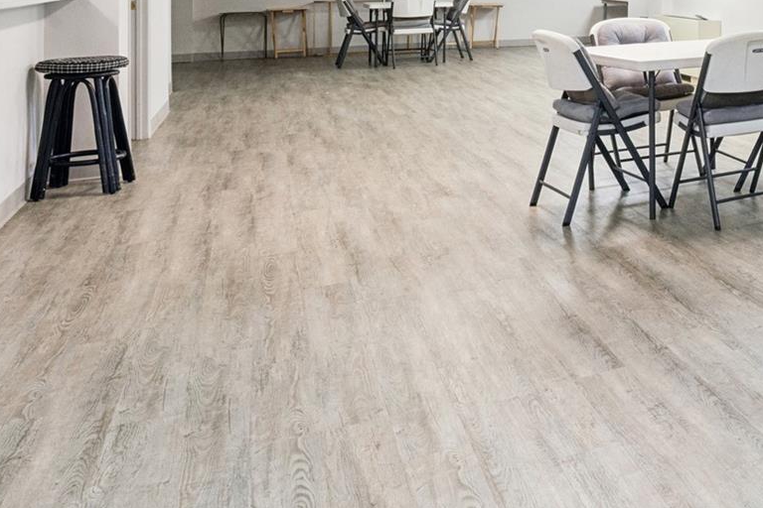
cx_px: 846
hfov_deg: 39.3
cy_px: 4
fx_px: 848
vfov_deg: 31.0
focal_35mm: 40
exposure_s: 1/5
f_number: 14
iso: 640
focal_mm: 15
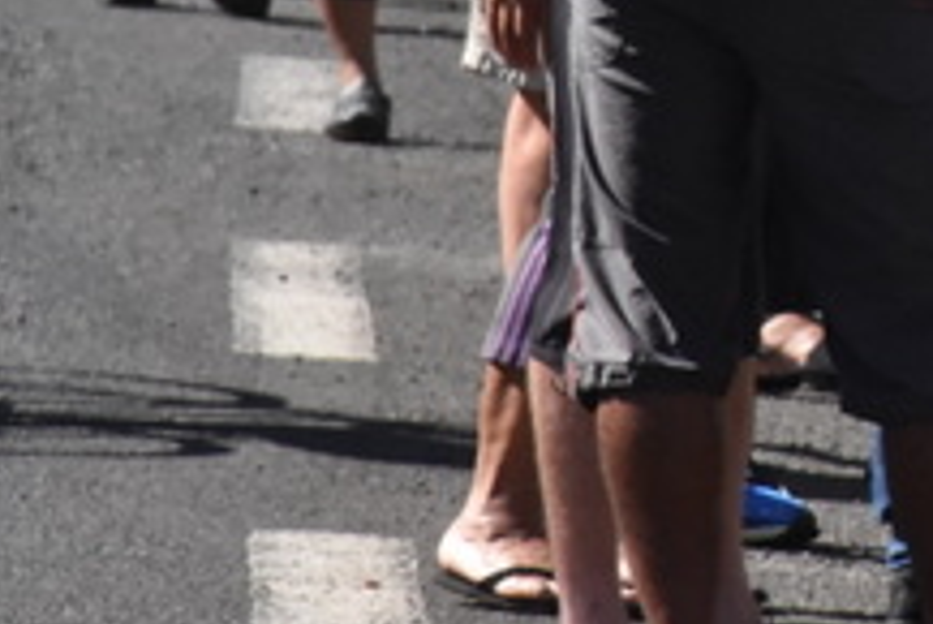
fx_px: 20046
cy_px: -349
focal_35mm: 773
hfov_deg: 2.7
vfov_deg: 1.8
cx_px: 1255
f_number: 11
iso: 2000
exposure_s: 1/2000
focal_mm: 140
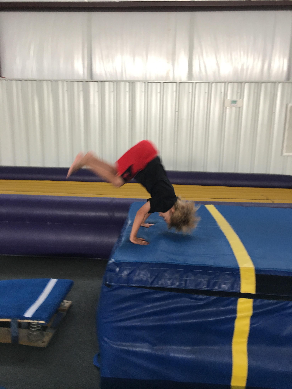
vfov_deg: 61.7
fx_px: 326
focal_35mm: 29
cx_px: 146
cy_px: 194
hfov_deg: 48.2
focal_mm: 4.15
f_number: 2.2
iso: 80
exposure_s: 1/30
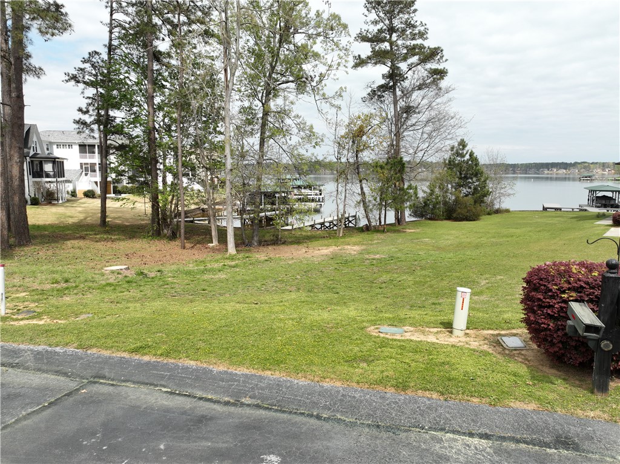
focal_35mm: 24
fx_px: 430
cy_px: 232
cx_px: 310
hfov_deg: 71.6
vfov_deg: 56.8
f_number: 2.8
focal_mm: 12.29
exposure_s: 1/200
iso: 120
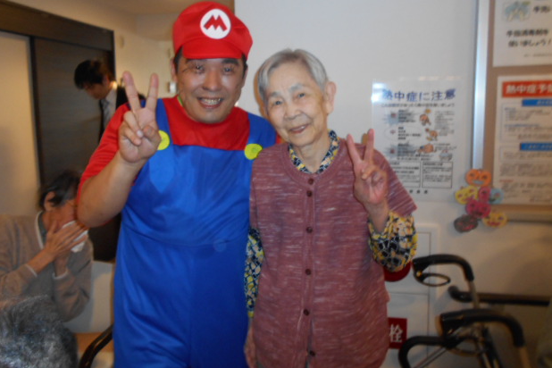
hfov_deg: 65.5
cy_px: 157
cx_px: 277
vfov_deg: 46.3
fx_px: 429
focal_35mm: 28
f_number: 3.2
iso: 200
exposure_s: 1/25
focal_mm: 4.6
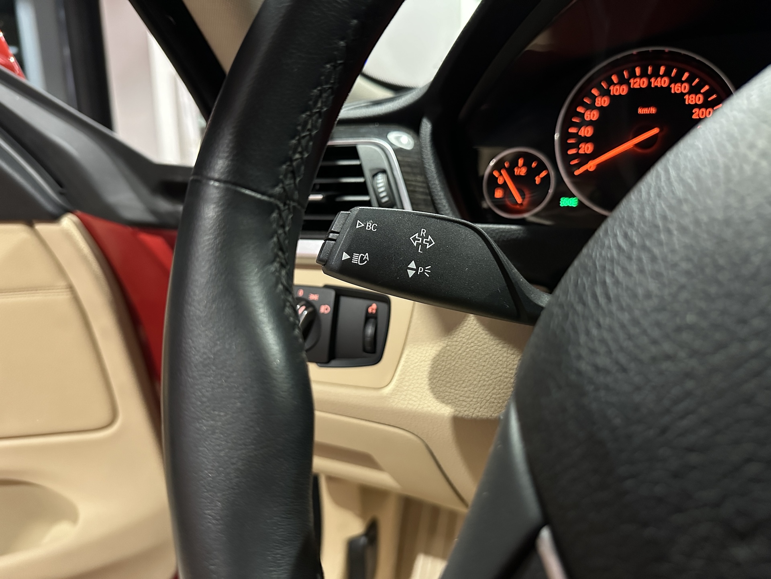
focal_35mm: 24
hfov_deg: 71.6
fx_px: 535
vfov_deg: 56.8
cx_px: 386
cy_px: 290
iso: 1000
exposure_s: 1/29
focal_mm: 6.86
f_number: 1.78
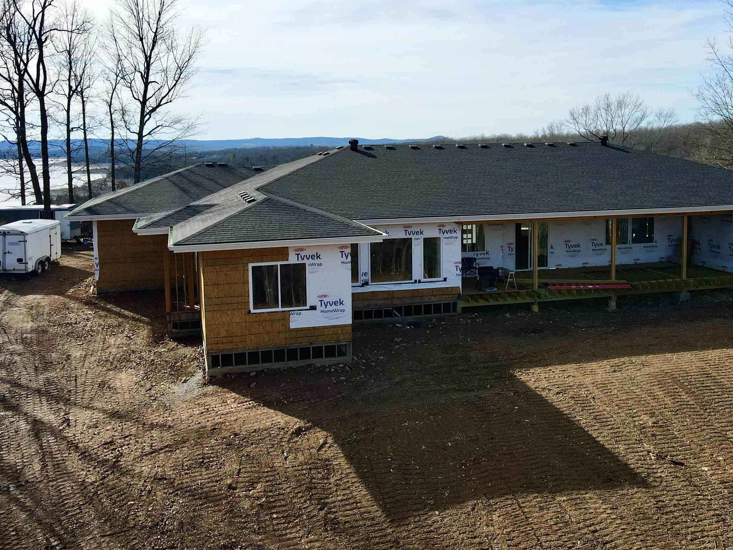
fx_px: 699
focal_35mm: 33
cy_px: 224
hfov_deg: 55.3
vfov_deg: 42.8
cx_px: 381
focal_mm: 4.5
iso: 100
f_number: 2.8
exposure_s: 1/1000
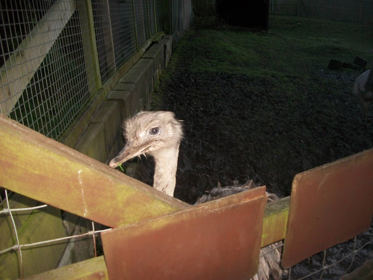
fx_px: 345
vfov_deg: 44.2
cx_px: 186
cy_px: 140
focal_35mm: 32
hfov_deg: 56.8
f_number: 2.9
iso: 160
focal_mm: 5.7
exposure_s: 1/30
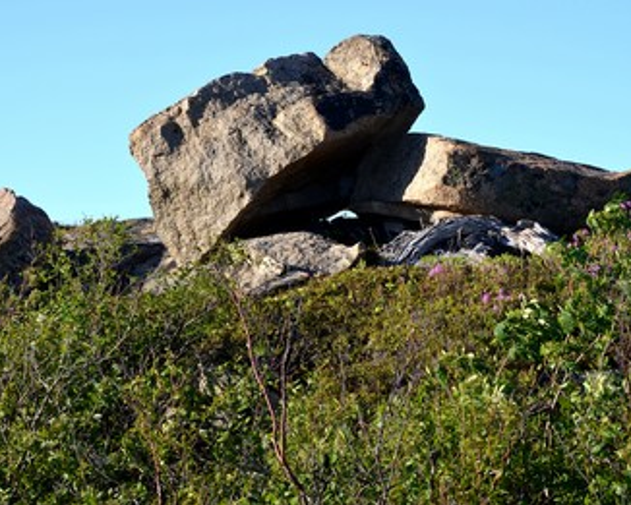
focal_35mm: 124
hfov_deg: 15.5
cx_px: 294
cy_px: 251
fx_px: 2316
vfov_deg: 12.4
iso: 180
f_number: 8
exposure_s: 1/250
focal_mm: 72
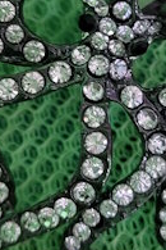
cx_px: 80
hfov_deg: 12.3
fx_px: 768
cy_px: 59
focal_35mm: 111
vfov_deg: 18.3
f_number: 1.8
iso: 200
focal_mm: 5.4
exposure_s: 1/50
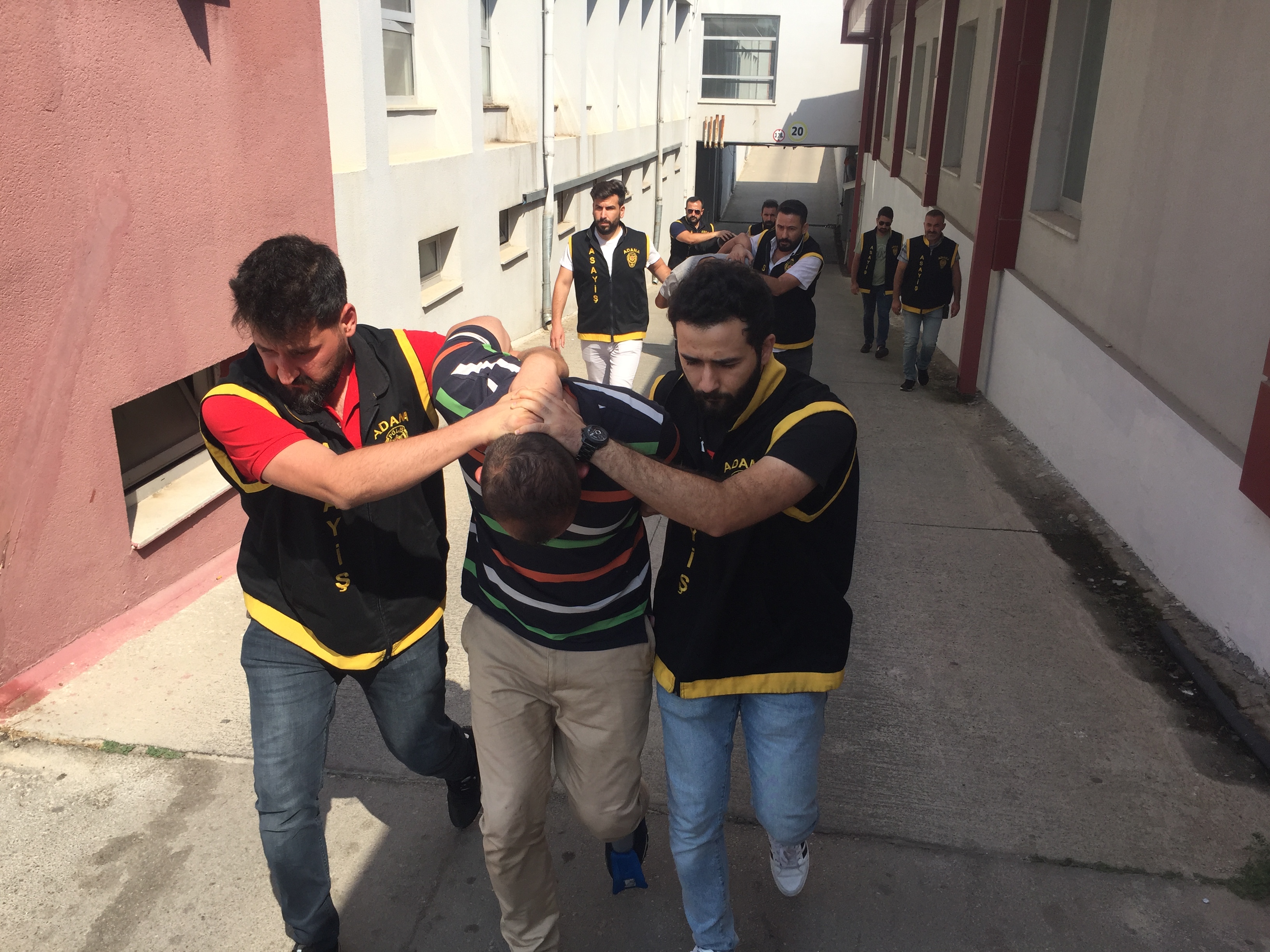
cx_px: 635
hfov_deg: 61.7
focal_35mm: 29
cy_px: 476
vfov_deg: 48.2
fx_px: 1064
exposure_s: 1/1412
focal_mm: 4.15
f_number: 2.2
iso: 32
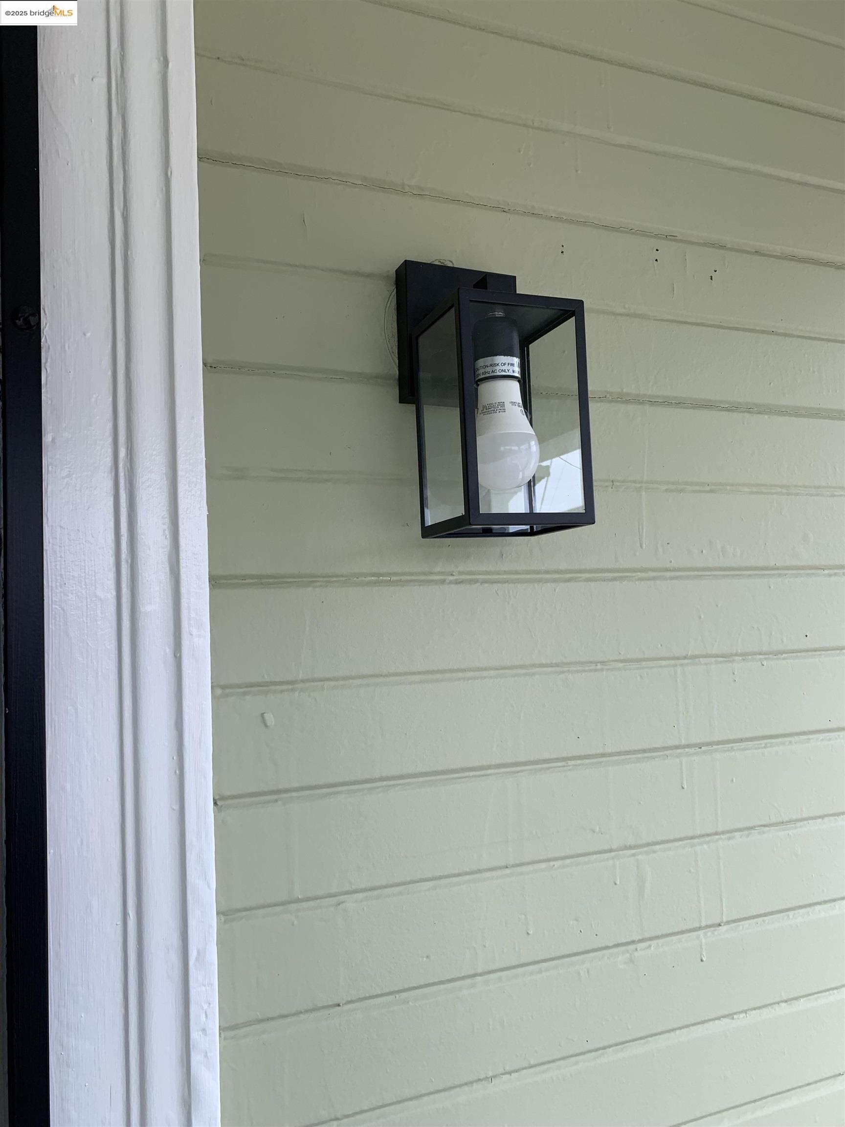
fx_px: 846
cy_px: 564
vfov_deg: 67.3
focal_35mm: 26
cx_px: 422
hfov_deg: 53.1
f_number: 1.8
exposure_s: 1/382
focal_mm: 4.25
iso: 25
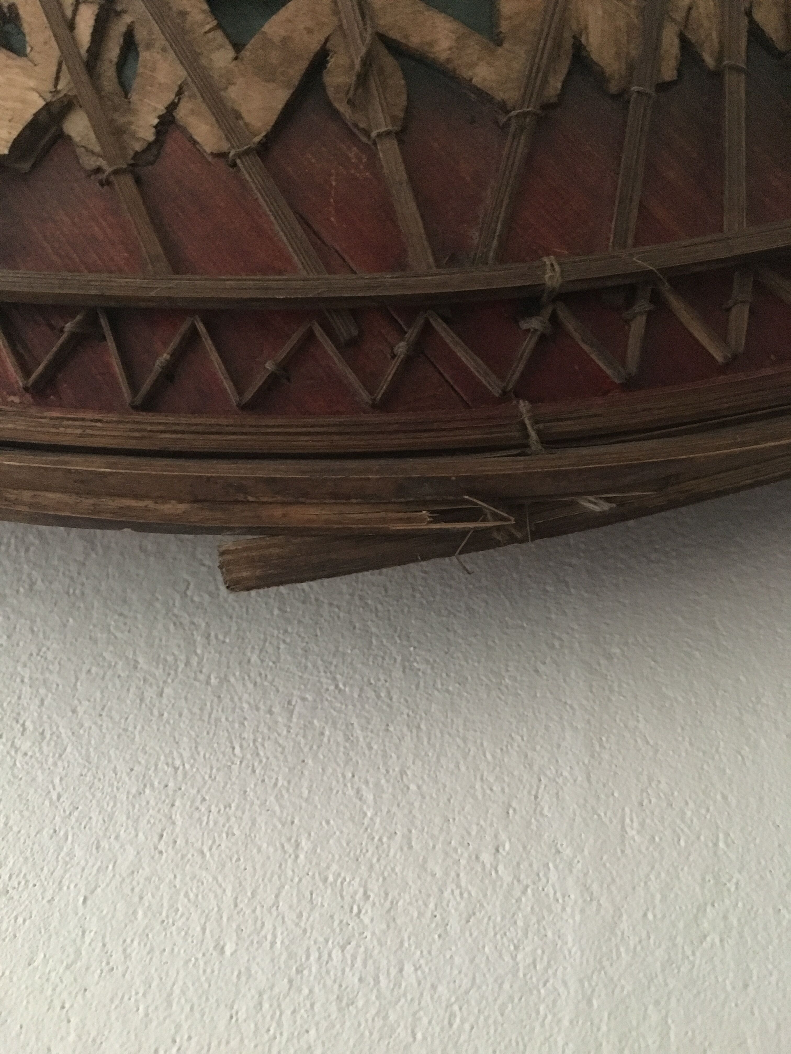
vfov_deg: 61.7
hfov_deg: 48.2
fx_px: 884
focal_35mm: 29
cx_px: 396
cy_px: 527
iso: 640
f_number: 2.2
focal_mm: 4.15
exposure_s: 1/17
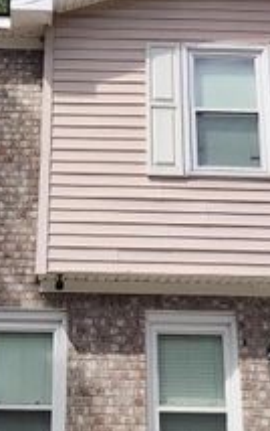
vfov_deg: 26.8
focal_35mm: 76
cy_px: 118
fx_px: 894
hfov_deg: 17.1
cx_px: 91
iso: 12
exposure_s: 1/1429
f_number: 1.8
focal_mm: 6.4
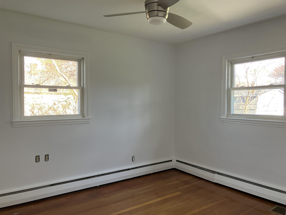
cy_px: 108
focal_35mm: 28
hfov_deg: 63.4
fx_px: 231
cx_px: 143
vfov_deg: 49.7
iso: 125
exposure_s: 1/60
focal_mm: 3.99
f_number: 1.8
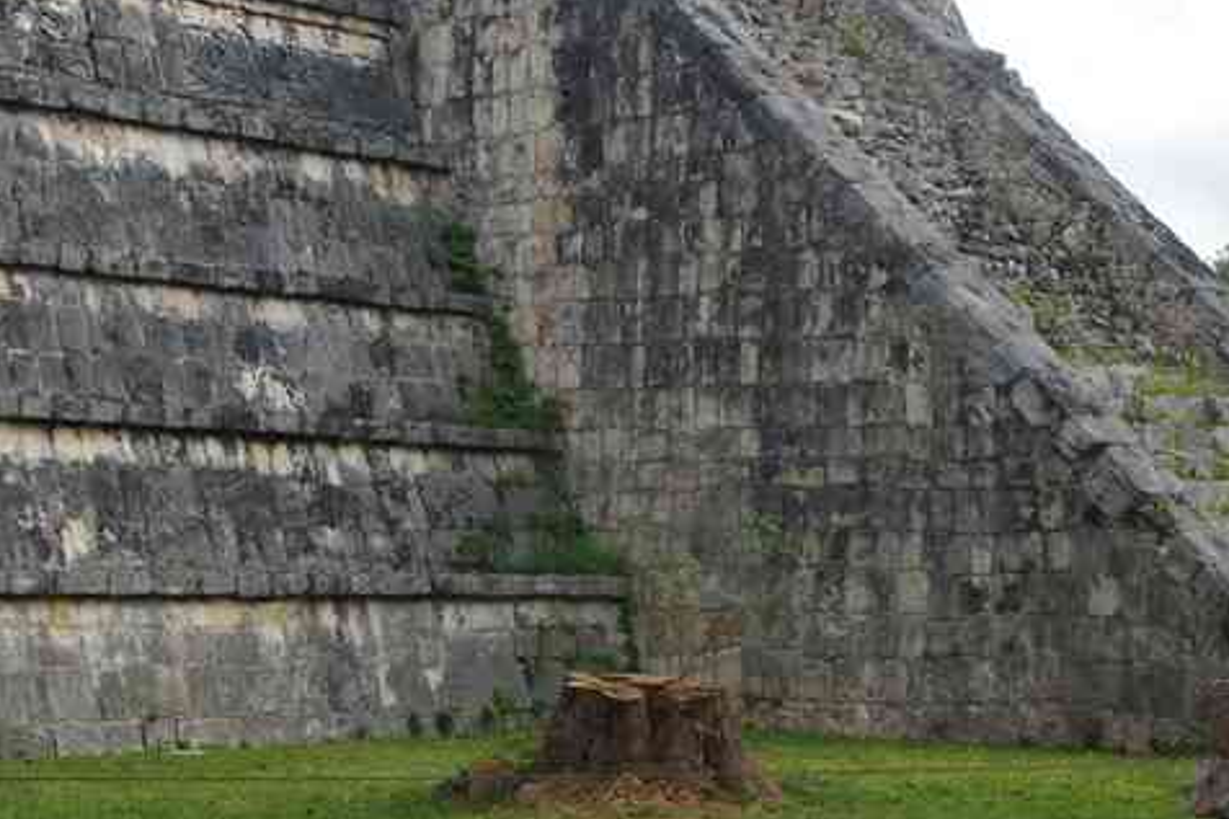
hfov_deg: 24.0
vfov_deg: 16.1
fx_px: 2892
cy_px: 338
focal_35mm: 85
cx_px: 709
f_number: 11
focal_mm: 26.9
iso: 200
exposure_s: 1/50
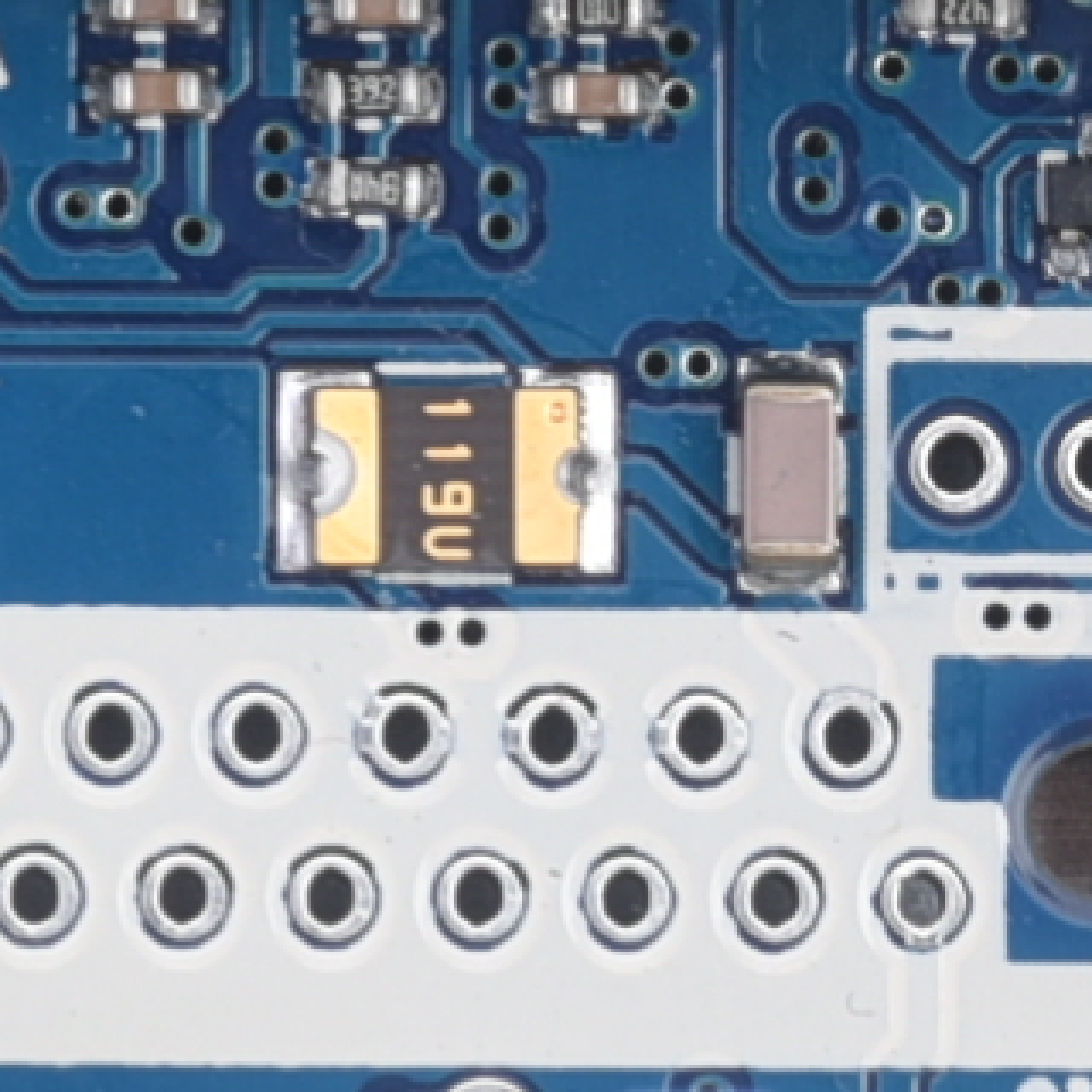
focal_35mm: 838
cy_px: 270
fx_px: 29909
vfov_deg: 2.1
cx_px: 1123
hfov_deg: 2.1
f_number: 16
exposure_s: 1/100
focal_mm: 105
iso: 100
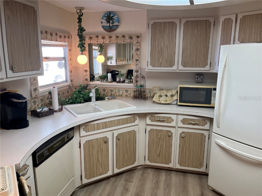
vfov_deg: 53.1
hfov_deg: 67.3
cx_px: 131
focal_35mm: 26
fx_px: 197
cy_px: 98
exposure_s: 1/120
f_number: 1.6
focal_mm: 5.1
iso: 100
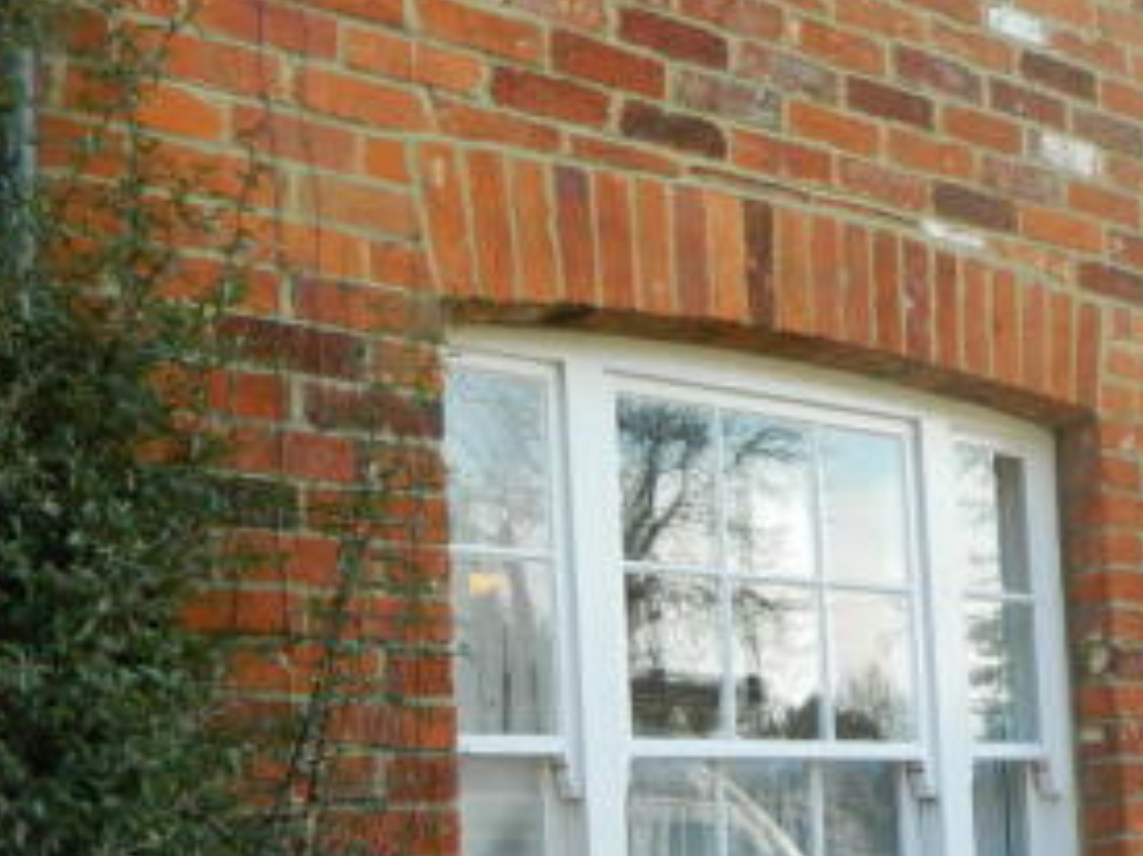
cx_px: 684
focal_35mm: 53
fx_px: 1749
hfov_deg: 36.1
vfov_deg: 26.5
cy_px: 783
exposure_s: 1/160
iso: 80
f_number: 3.1
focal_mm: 4.5
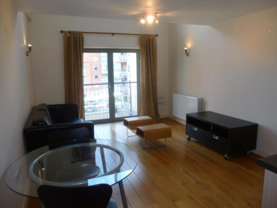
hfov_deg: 69.4
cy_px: 104
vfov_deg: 54.9
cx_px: 138
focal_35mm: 25
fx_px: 200
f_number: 3.1
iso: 100
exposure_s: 1/60
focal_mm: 4.5
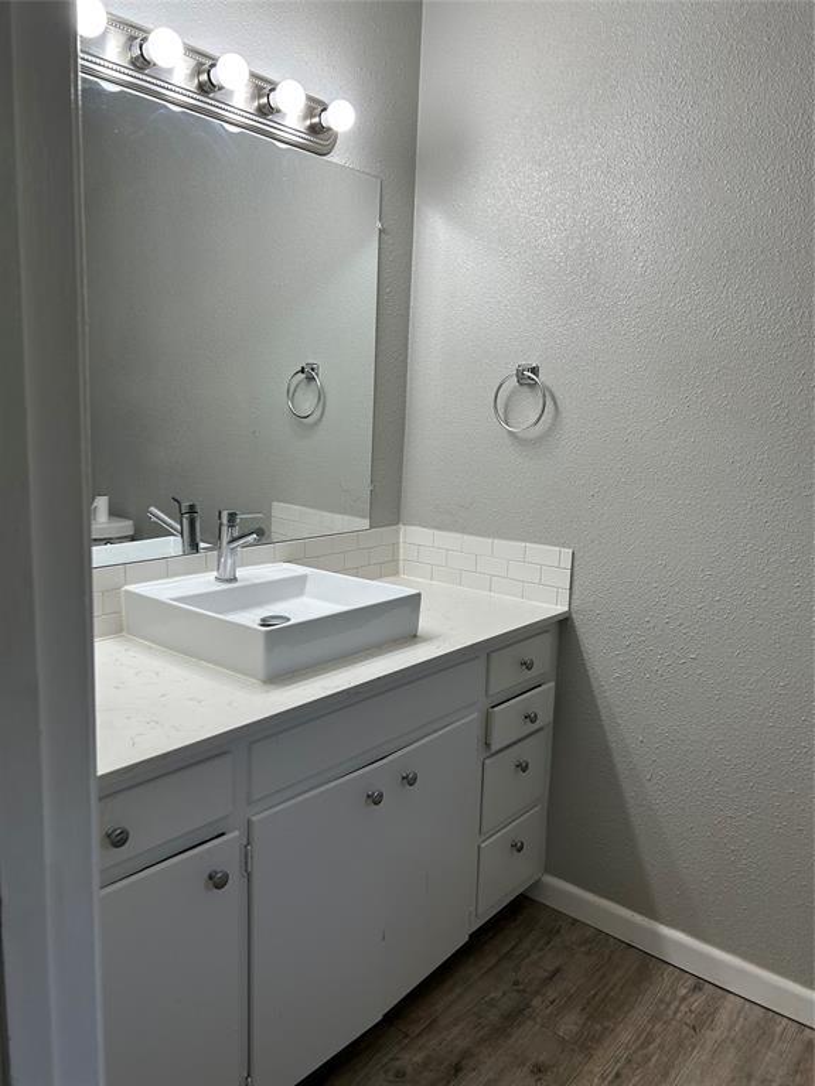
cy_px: 543
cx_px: 408
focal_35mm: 26
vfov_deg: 67.3
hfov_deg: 53.1
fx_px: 816
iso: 32
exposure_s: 1/120
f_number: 1.5
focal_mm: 5.7
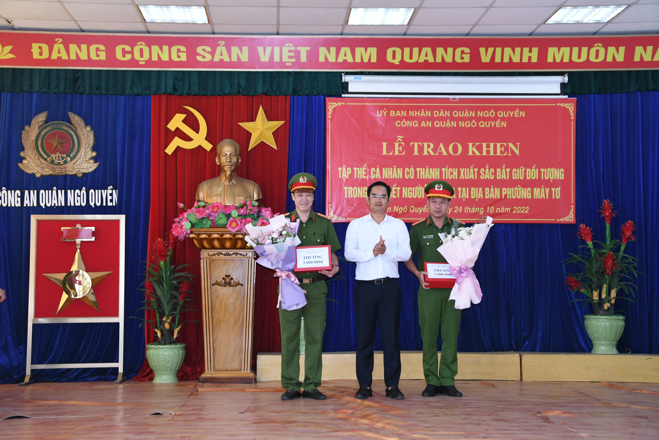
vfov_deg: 23.8
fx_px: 1043
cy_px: 220
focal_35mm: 57
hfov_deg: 35.1
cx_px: 330
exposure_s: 1/200
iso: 1600
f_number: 5.6
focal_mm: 38
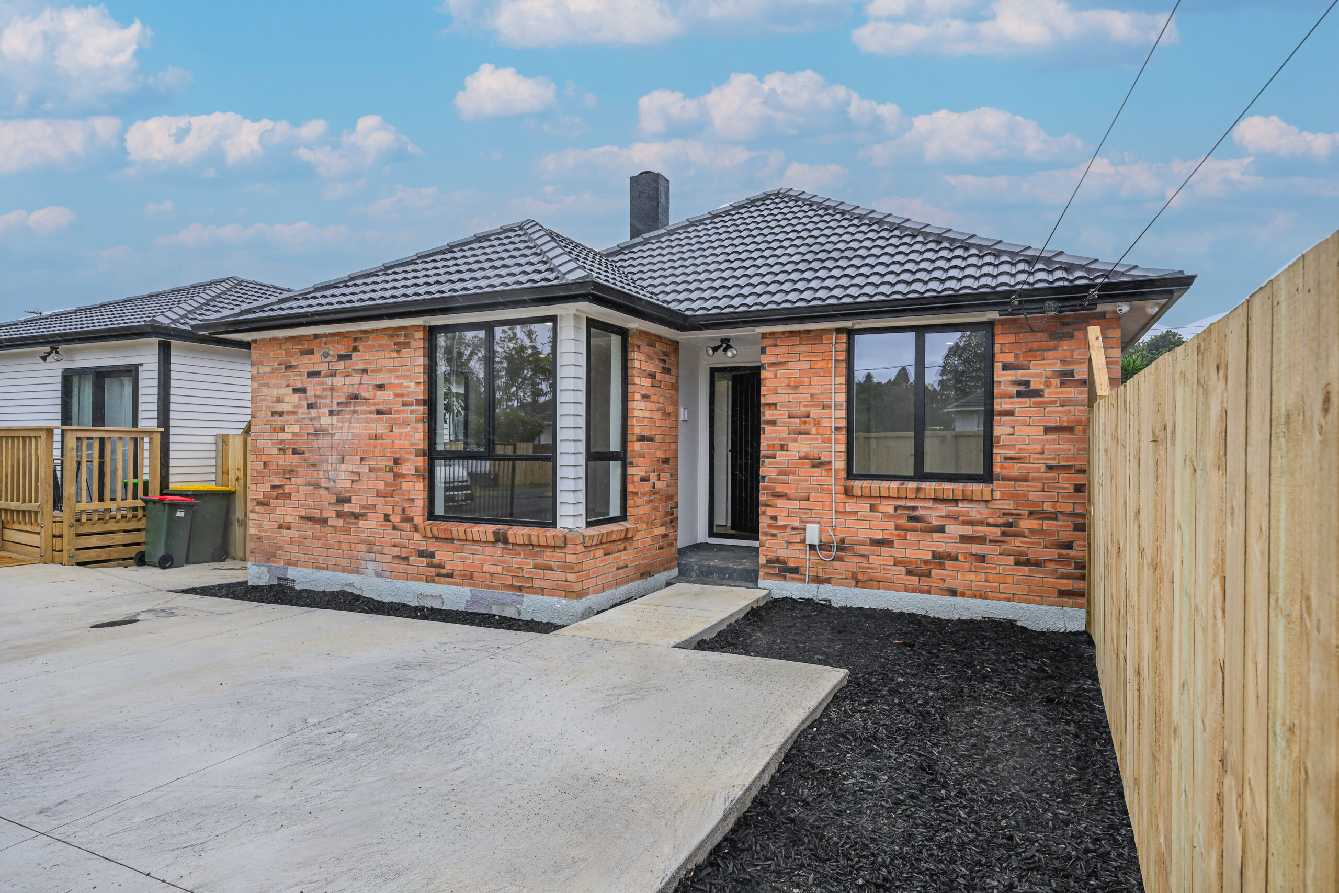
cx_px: 670
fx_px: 725
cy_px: 446
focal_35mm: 20
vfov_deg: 63.2
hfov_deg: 85.4
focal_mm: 19.5
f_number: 9
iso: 125
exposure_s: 1/160
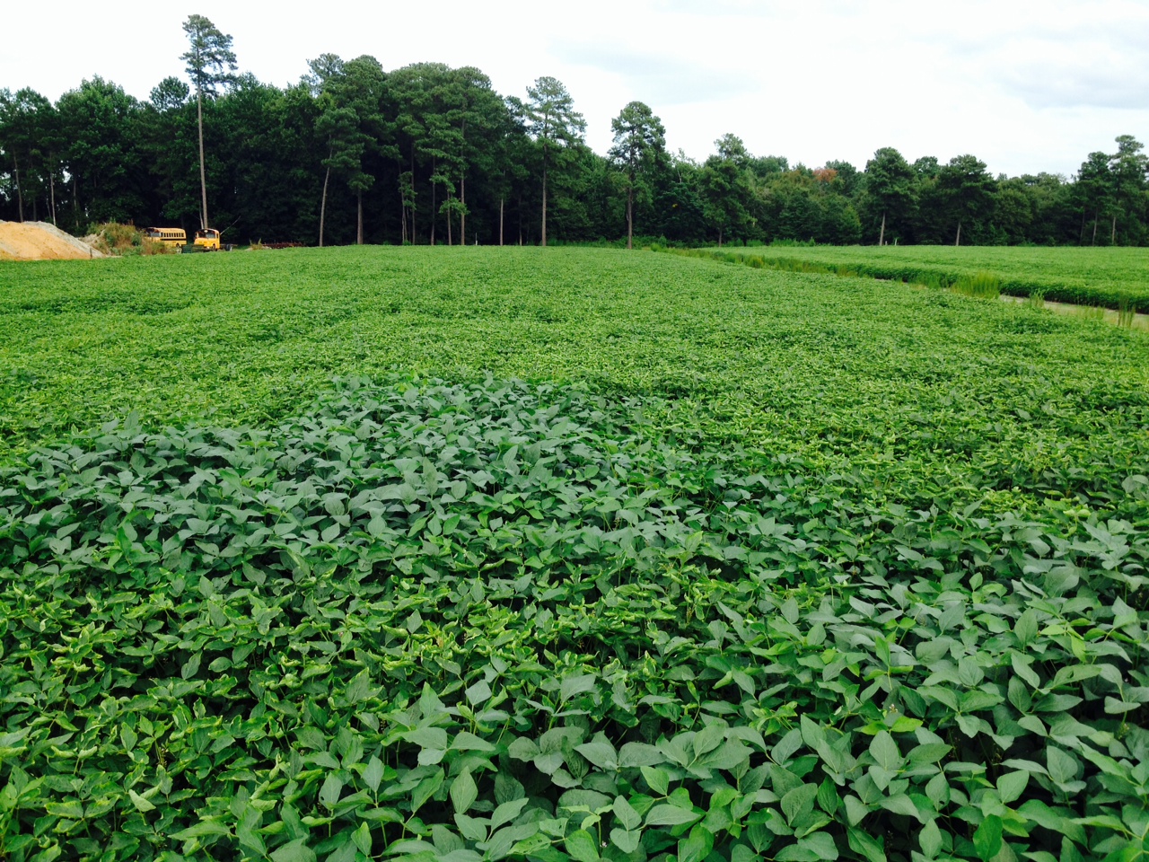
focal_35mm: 35
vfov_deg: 40.7
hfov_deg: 52.6
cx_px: 574
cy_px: 431
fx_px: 1162
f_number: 2.4
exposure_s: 1/336
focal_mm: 4.28
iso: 50
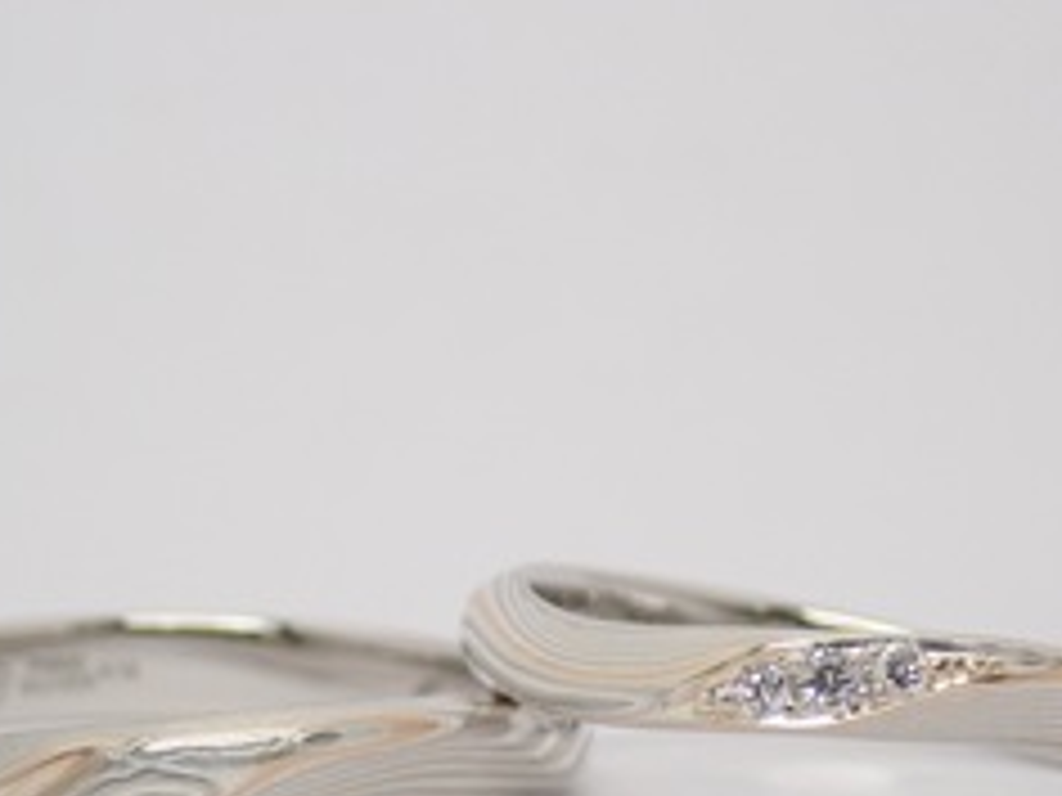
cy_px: 699
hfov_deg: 13.4
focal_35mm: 147
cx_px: 495
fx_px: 4510
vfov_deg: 10.0
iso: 200
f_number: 4.1
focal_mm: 13.65
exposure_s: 1/125
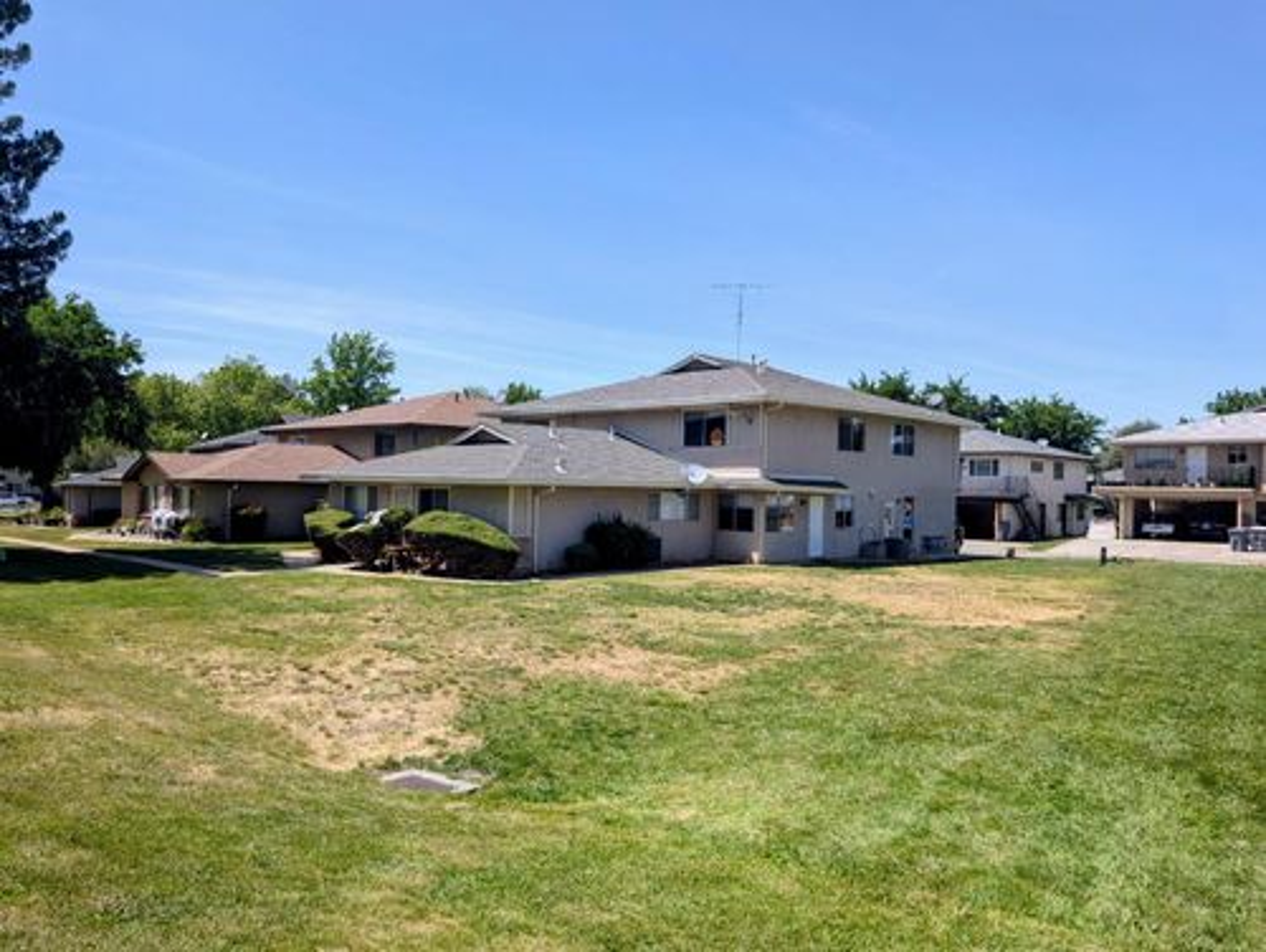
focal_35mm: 24
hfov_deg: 71.5
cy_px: 476
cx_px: 633
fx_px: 879
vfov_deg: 56.9
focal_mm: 6.9
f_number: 1.68
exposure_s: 1/951
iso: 20
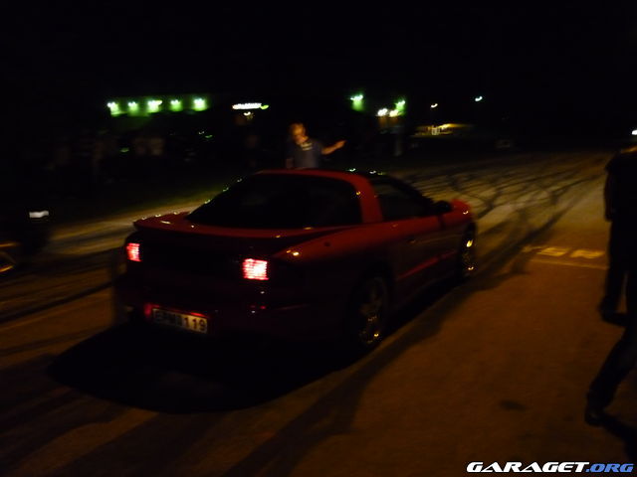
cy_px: 238
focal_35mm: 33
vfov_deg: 42.9
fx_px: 607
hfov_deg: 55.4
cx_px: 318
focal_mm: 5.5
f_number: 2.8
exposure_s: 1/8
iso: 800
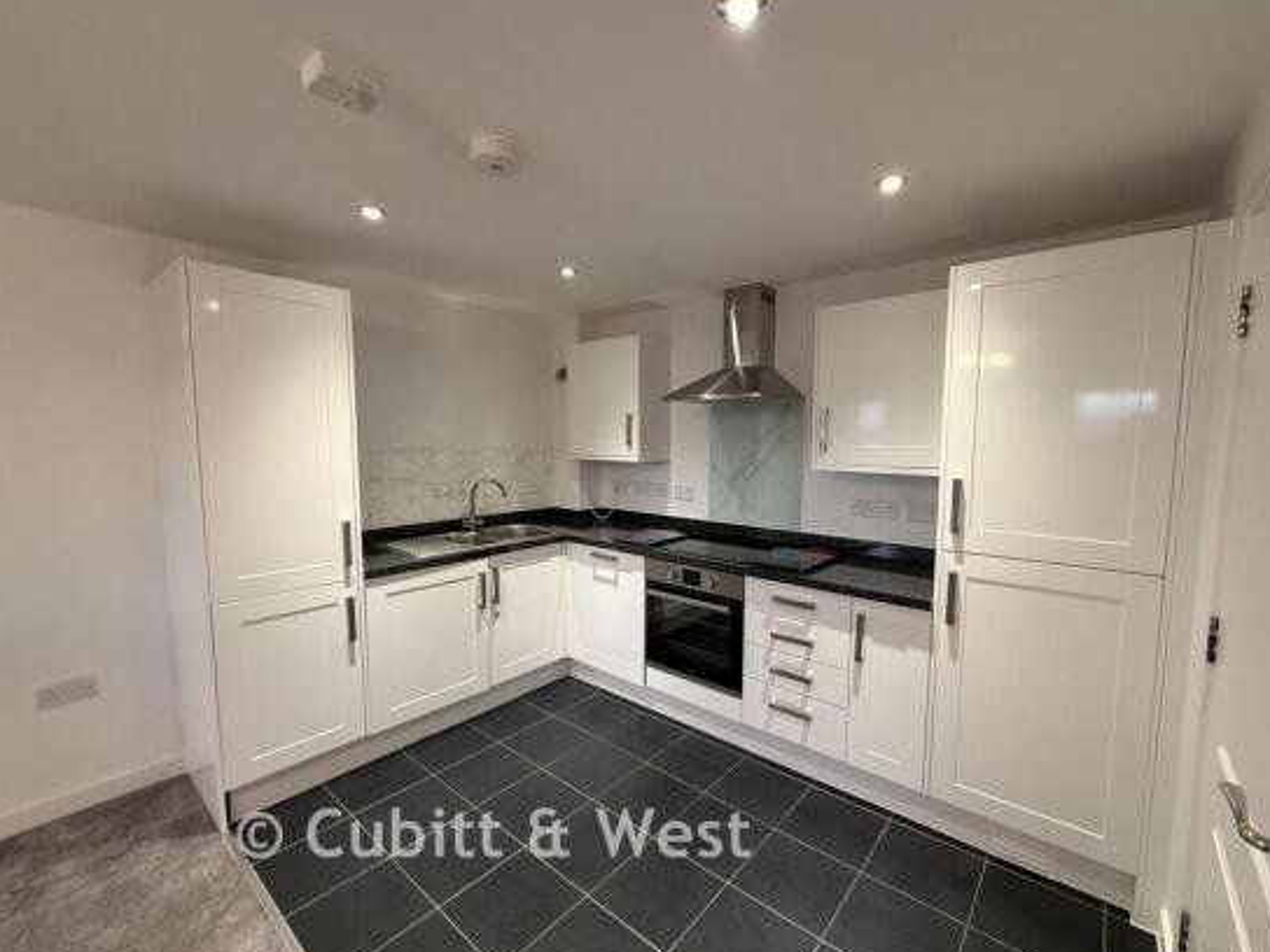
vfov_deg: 81.7
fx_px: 550
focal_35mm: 15
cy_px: 486
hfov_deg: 98.0
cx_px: 676
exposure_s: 1/50
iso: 400
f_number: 2.2
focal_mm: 2.22
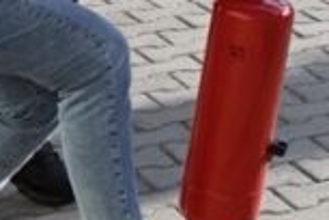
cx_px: 811
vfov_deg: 5.7
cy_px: -264
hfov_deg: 8.1
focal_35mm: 234
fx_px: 2138
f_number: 6.3
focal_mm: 35
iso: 400
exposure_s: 1/1000
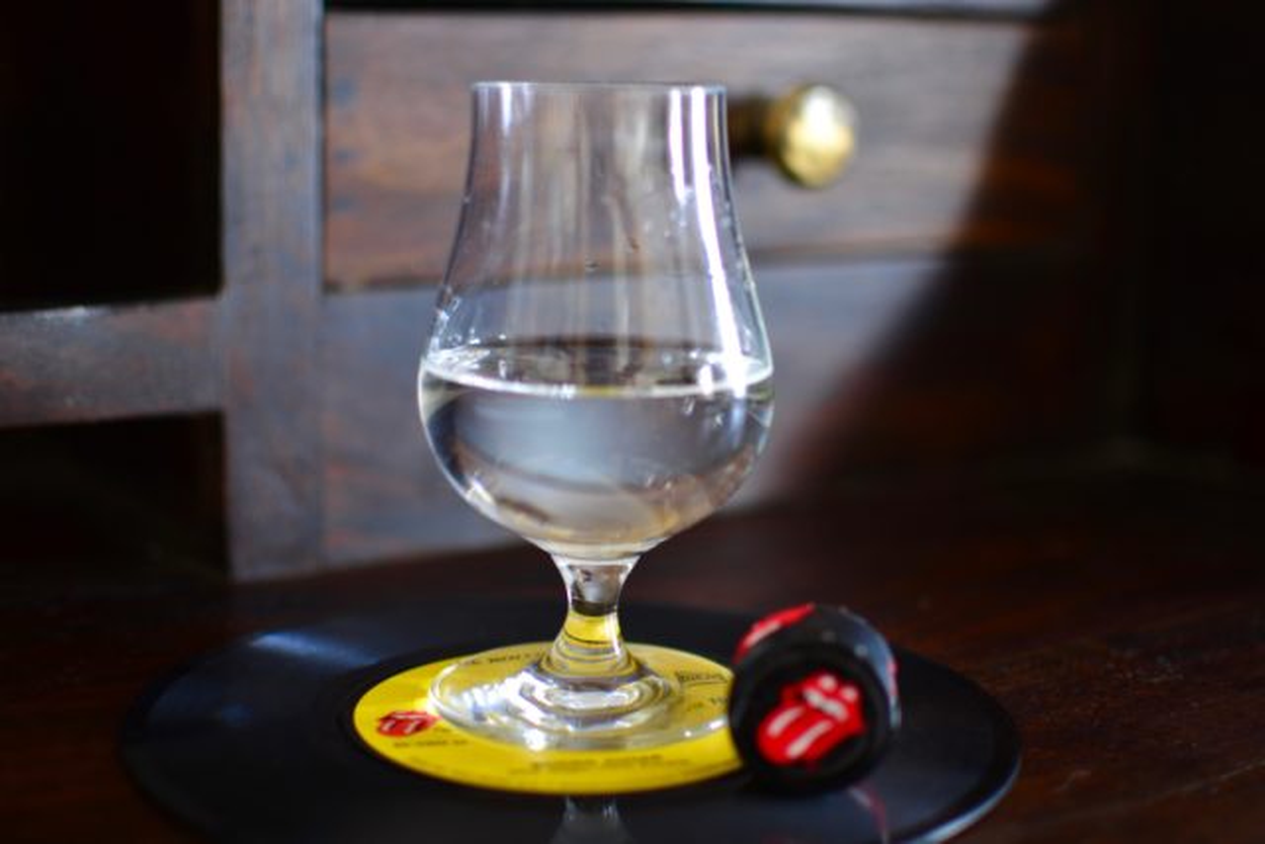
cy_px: 422
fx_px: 1845
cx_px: 632
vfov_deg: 25.8
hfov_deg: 37.8
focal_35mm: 52
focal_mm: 35
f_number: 1.8
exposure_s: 1/8
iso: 100
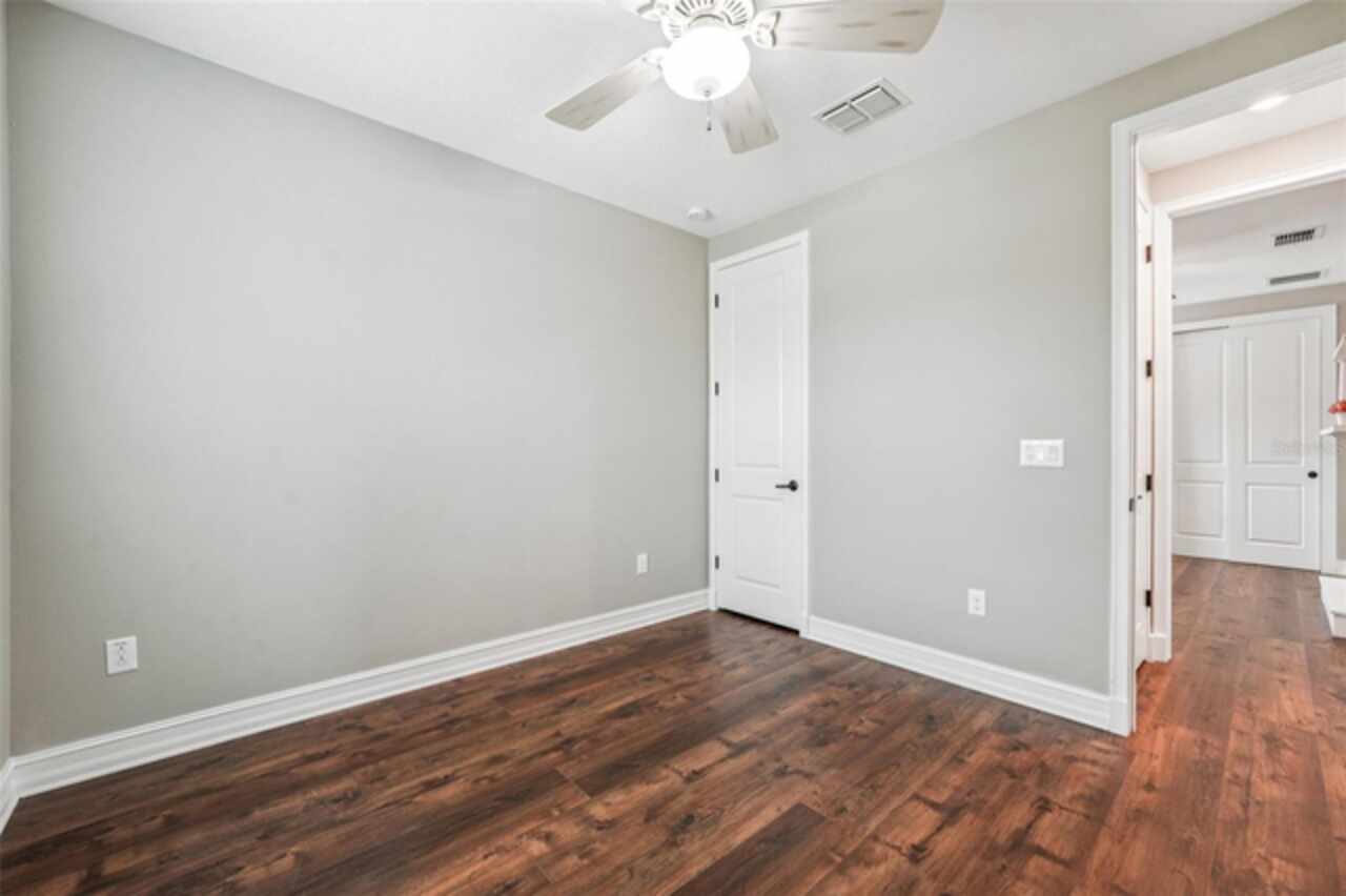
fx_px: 523
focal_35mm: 14
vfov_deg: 81.1
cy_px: 448
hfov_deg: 104.3
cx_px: 673
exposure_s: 1/4
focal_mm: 14
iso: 200
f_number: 8
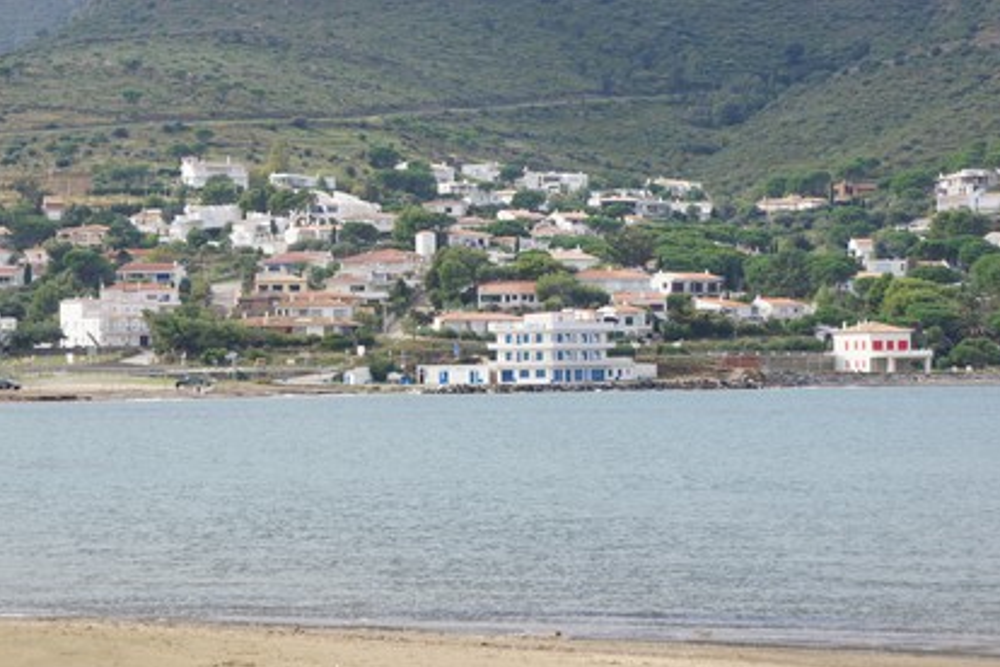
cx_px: 473
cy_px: 327
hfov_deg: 15.4
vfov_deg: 10.3
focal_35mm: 133
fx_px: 3694
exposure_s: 1/160
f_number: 9
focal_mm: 80
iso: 100
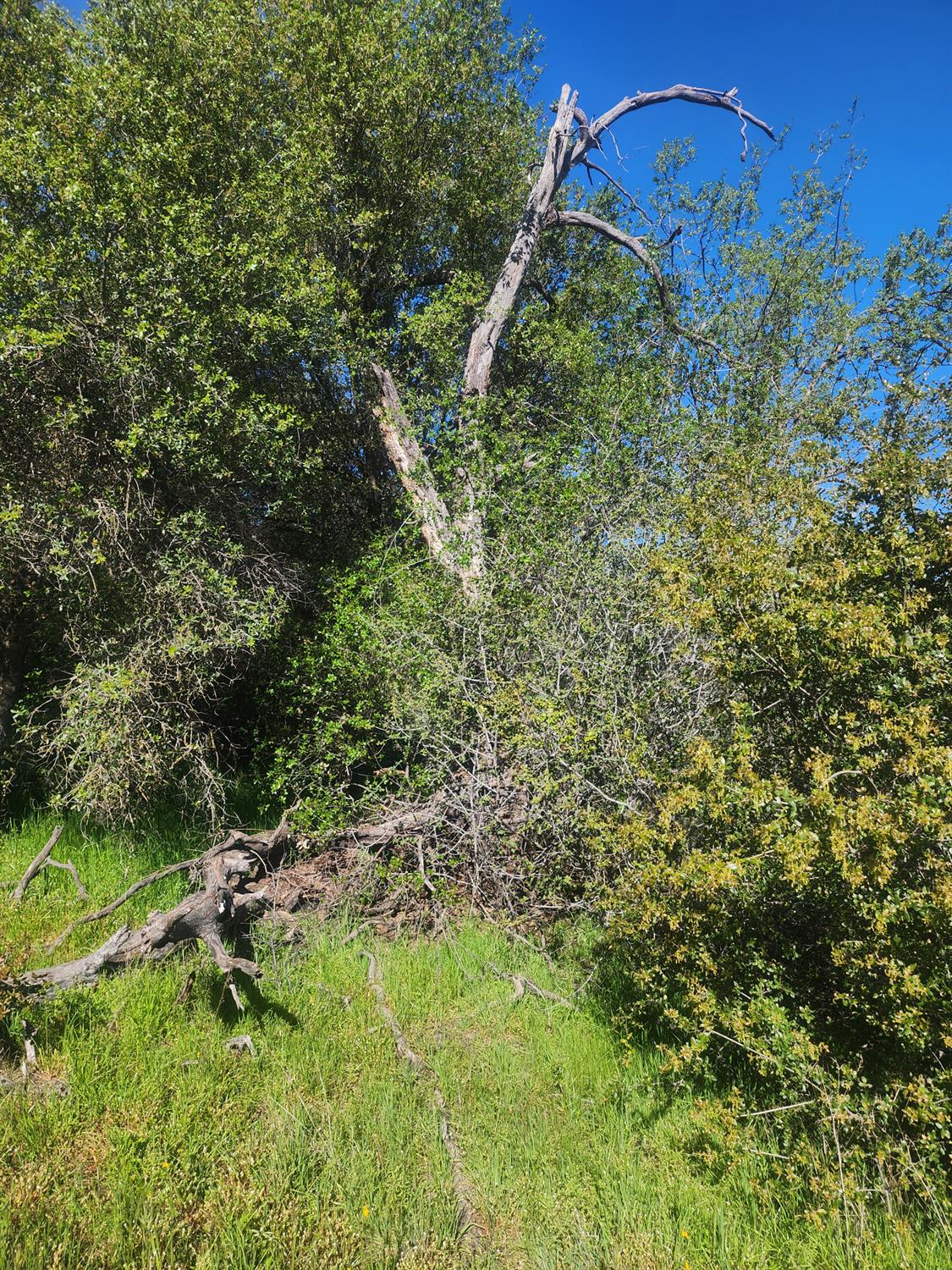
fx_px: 843
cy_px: 635
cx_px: 476
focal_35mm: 23
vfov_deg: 73.9
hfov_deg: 58.9
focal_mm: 6.4
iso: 12
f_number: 1.8
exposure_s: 1/624
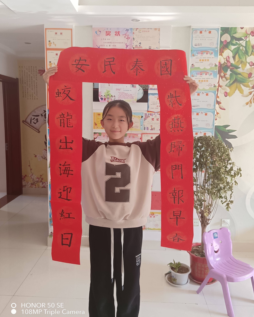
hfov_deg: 50.0
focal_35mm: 29
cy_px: 148
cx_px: 130
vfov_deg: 60.4
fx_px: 273
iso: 215
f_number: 1.9
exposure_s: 1/50
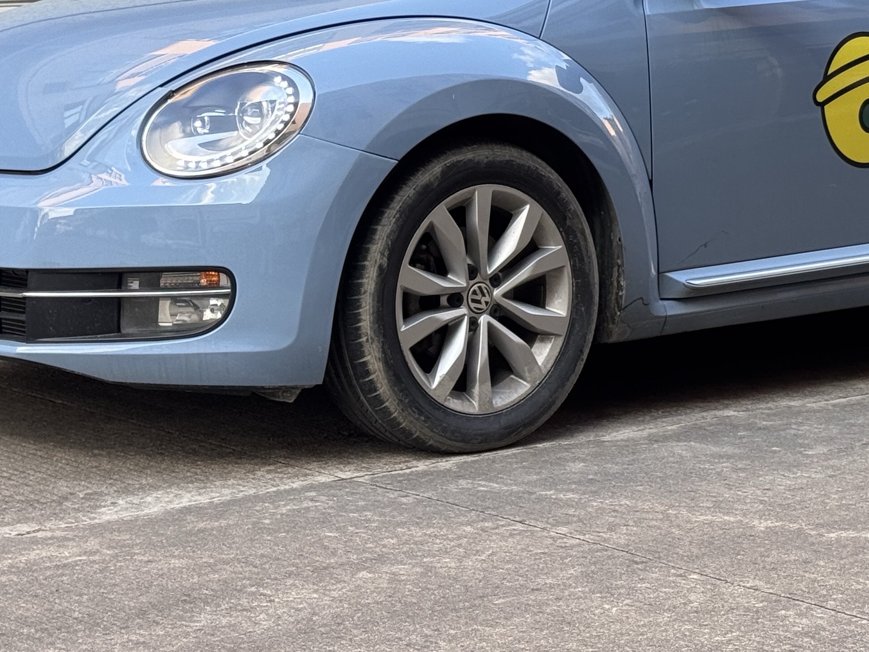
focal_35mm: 100
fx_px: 2511
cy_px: 23
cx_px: 549
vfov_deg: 14.6
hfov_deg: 19.6
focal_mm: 6.76
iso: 64
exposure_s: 1/336
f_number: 1.78
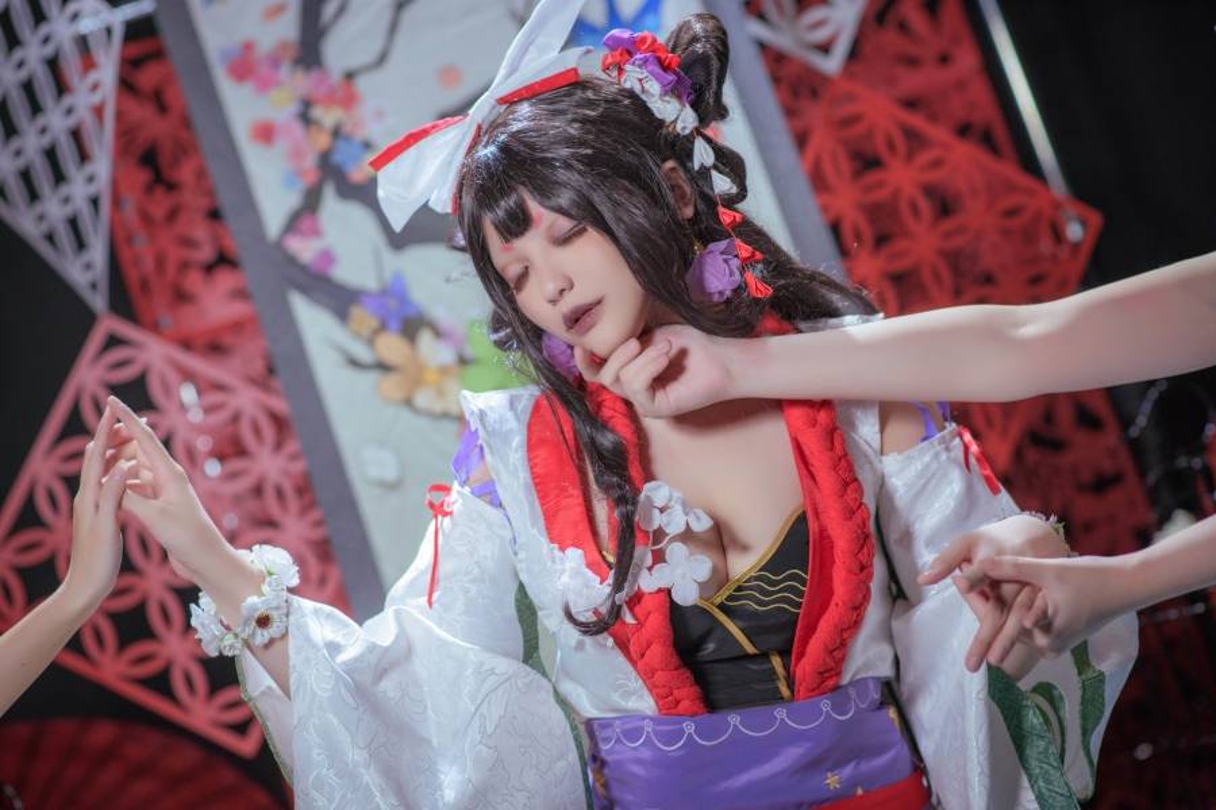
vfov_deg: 16.1
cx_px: 608
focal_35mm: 85
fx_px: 2871
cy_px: 405
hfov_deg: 23.9
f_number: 2.8
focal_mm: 85
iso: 800
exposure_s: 1/80
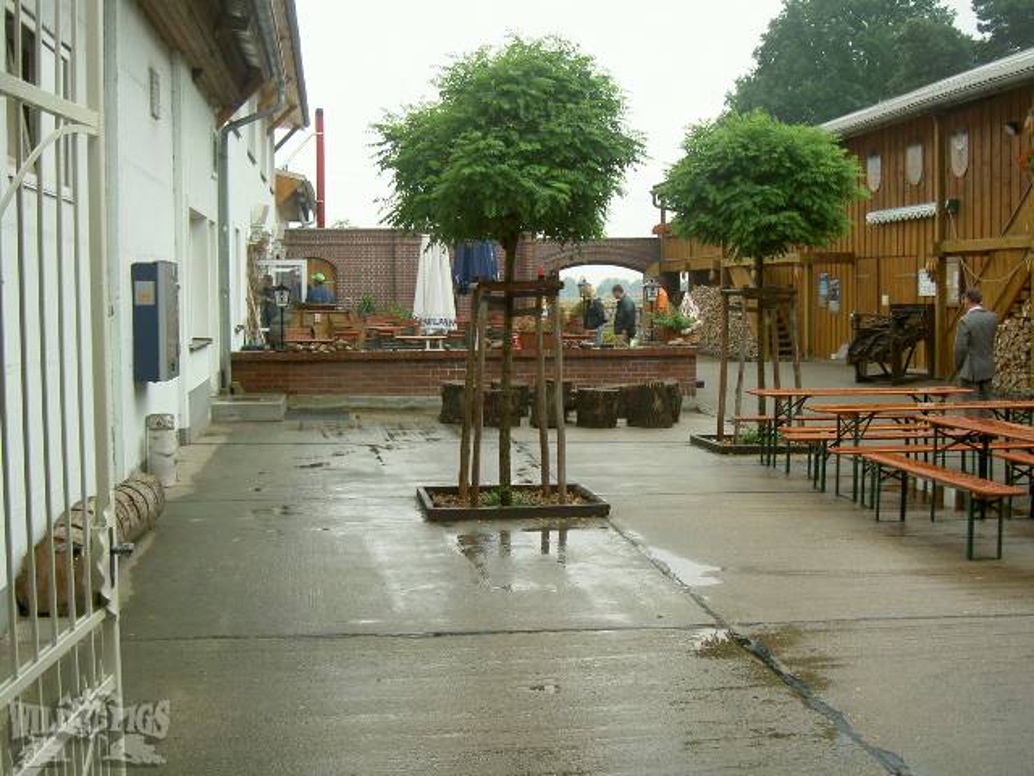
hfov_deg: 42.9
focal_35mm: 44
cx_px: 517
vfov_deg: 32.9
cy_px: 388
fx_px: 1314
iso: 50
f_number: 2.9
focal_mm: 9
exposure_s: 1/60
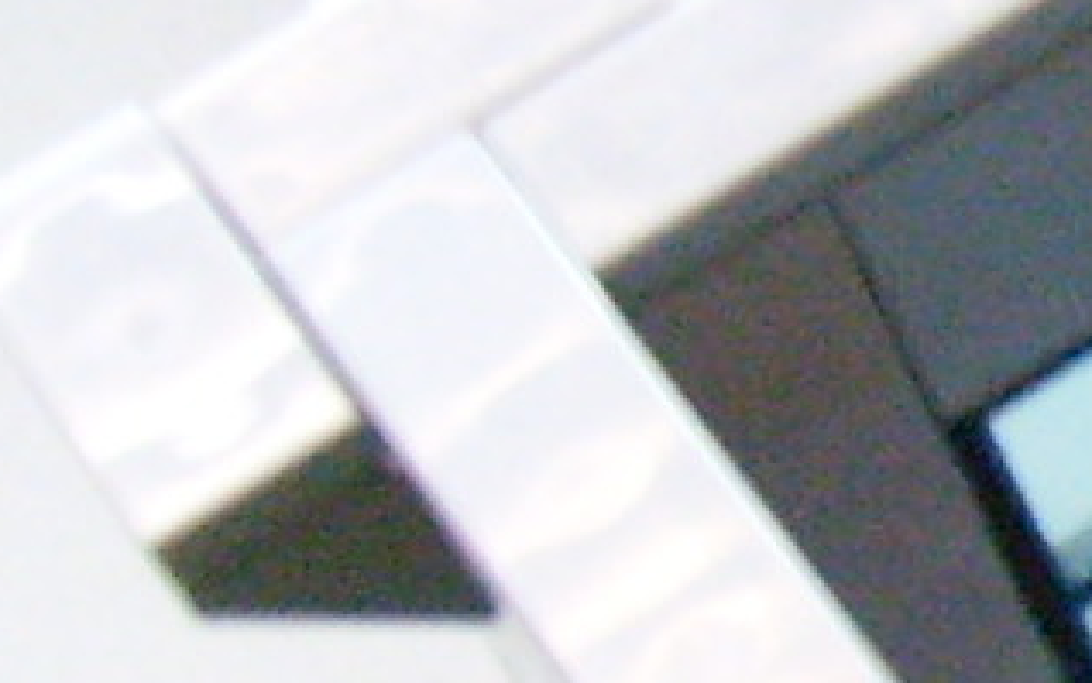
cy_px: 381
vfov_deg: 5.5
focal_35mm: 239
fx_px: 7115
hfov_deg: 7.5
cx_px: 3437
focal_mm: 5.8
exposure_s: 1/15
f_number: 2.8
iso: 200
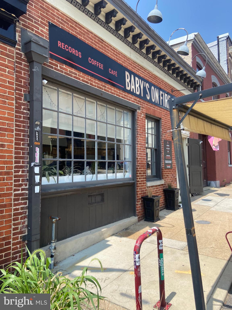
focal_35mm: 26
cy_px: 155
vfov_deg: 67.3
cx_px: 116
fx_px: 232
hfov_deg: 53.1
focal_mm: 4.25
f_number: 1.8
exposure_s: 1/1629
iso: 32
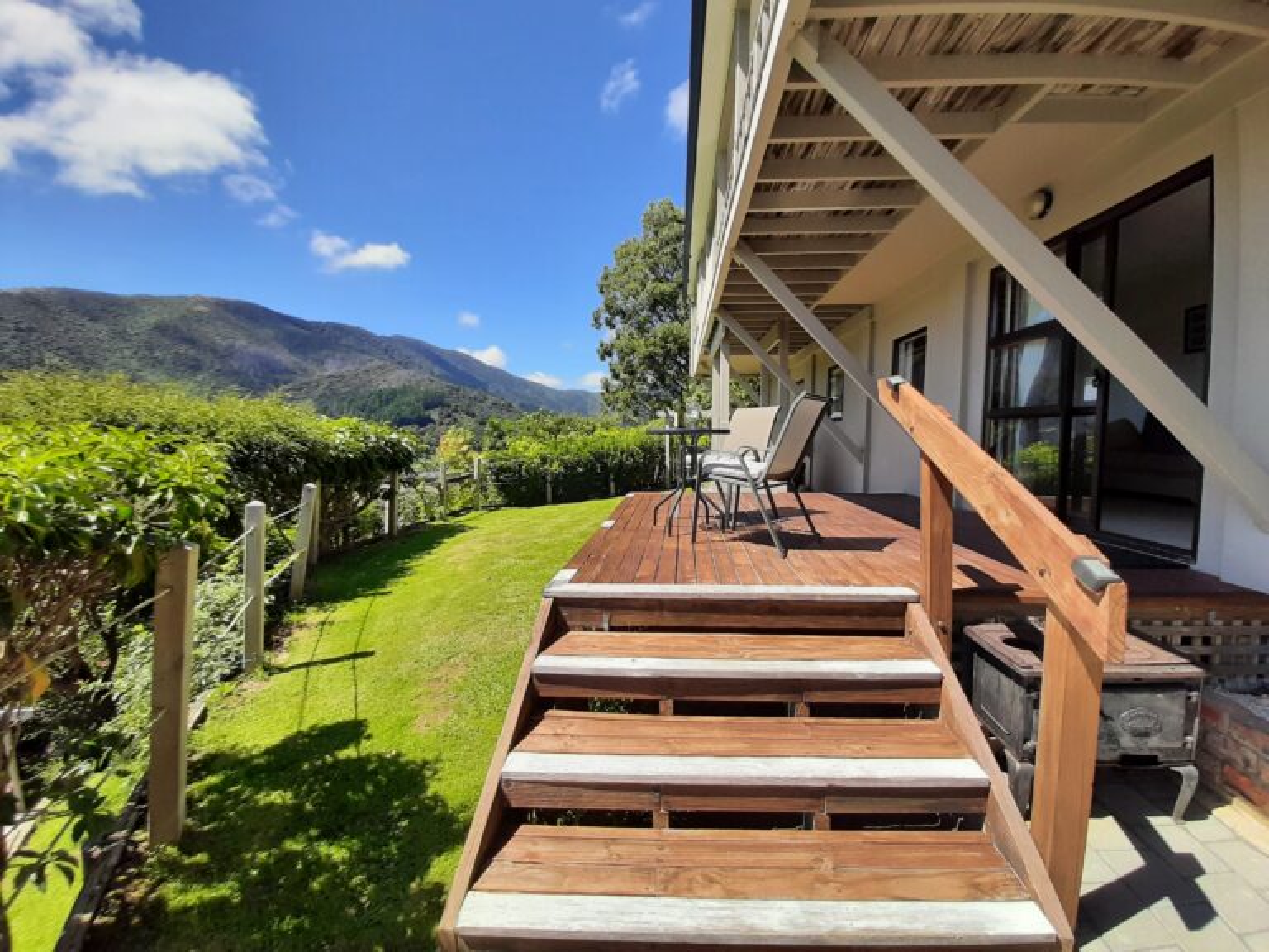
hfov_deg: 106.2
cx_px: 634
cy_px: 476
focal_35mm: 13
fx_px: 477
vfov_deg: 89.9
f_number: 2.2
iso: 40
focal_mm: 1.42
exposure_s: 1/905
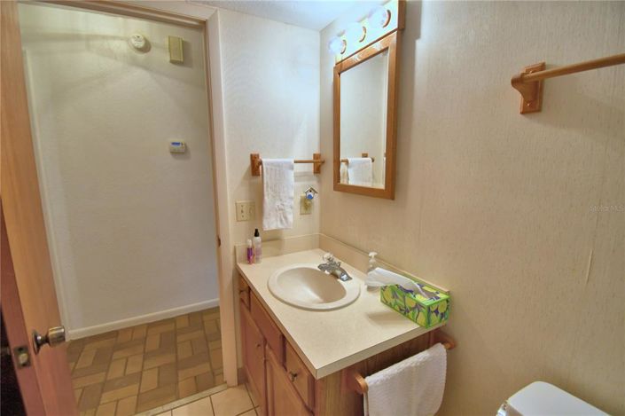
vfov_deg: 77.2
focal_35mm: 15
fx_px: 260
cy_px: 208
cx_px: 312
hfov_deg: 100.4
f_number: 4.5
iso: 400
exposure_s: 1/60
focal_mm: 10
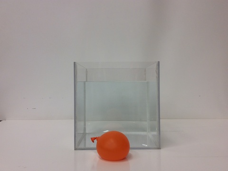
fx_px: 211
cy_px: 86
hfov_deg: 56.9
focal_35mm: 32
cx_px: 114
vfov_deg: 44.1
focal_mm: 3.3
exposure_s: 1/24
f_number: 2.4
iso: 32
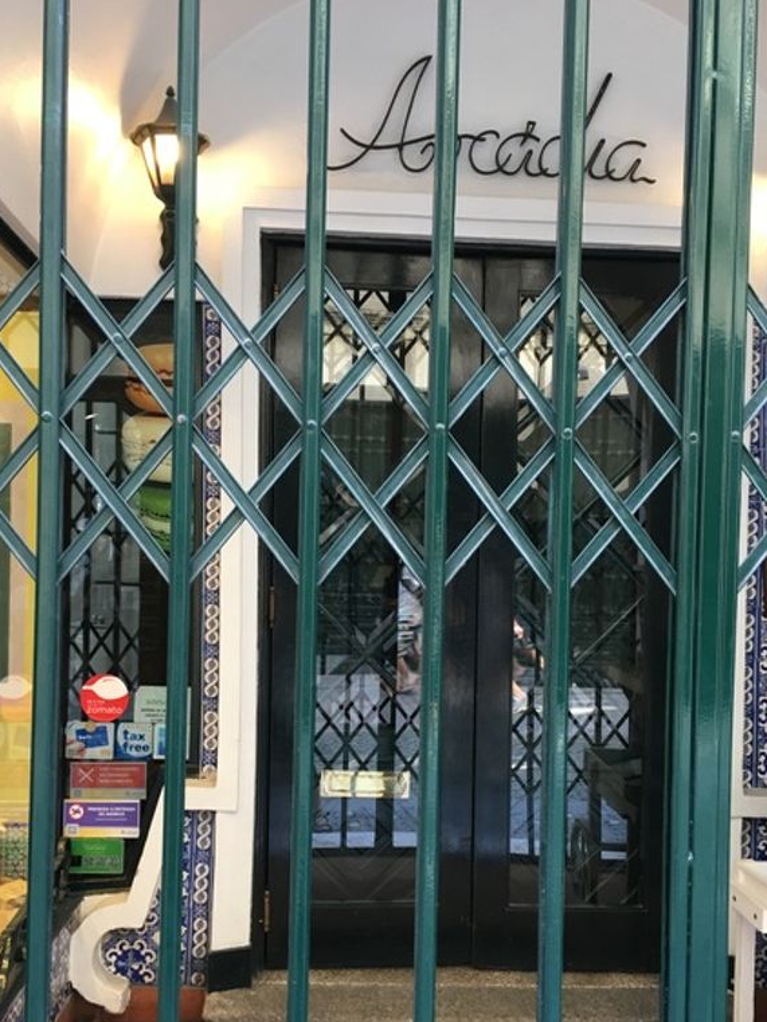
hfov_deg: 42.9
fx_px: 975
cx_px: 367
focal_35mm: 33
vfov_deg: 55.2
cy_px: 573
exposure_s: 1/33
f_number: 2.2
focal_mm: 4.15
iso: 125
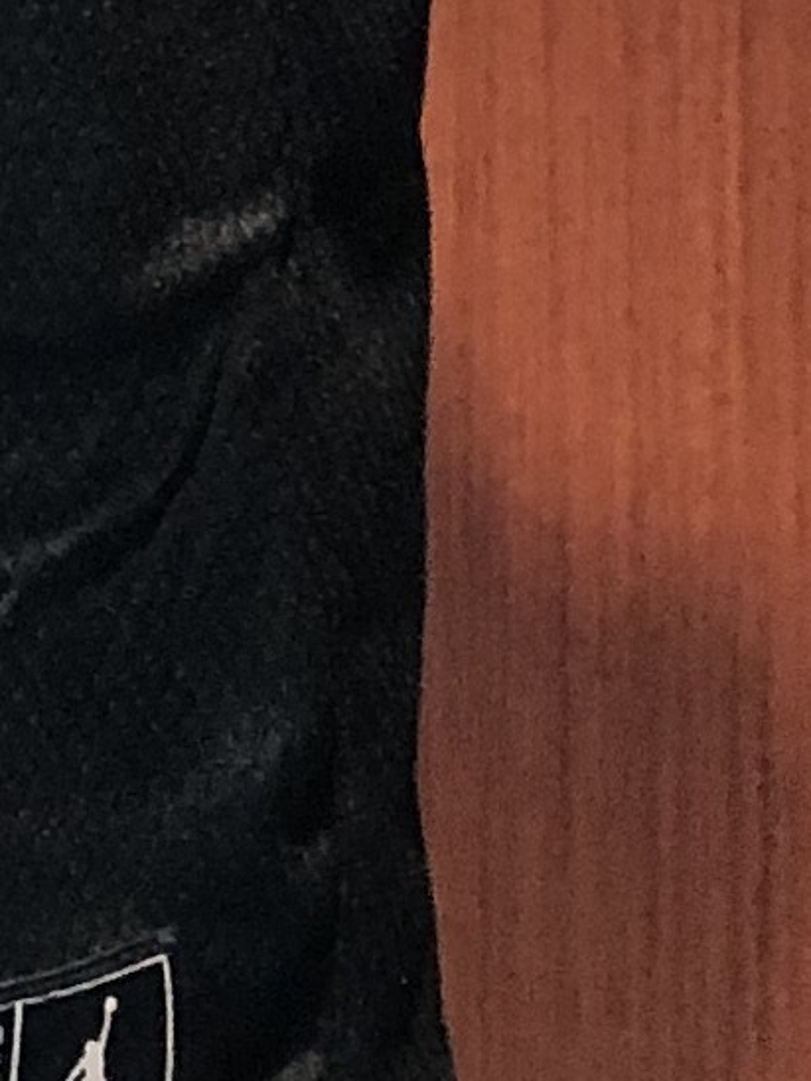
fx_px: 6435
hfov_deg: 6.9
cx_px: -874
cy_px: -2184
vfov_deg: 8.2
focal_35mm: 206
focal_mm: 3.99
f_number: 1.8
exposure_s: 1/24
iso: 40
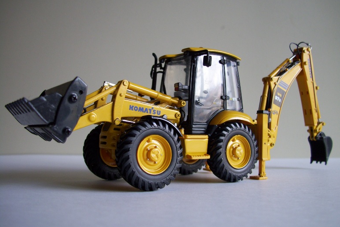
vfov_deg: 36.8
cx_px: 171
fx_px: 340
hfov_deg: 53.1
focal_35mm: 36
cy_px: 120
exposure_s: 1/40
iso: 80
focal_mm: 5.7
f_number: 2.9
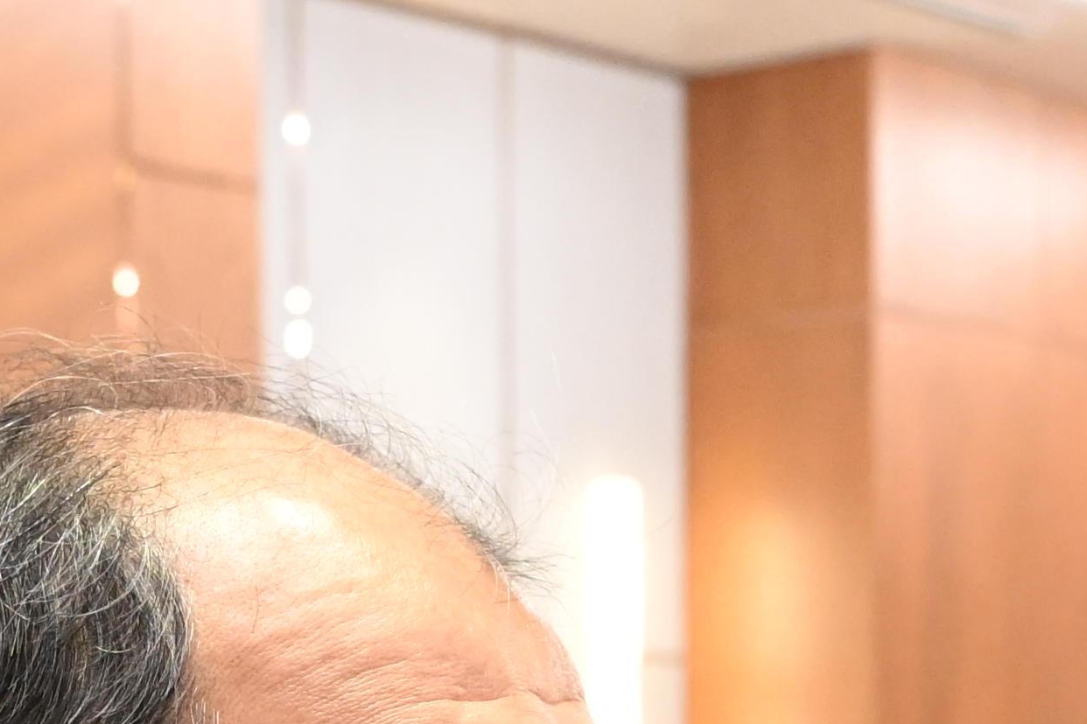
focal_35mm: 136
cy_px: 1526
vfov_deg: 9.3
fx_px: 4116
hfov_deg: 14.6
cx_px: 1258
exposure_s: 1/200
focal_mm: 20.5
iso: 2000
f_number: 3.5
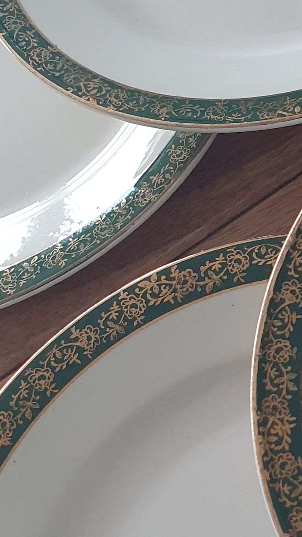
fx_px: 1196
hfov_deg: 13.1
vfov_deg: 25.1
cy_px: 369
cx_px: 530
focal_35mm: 84
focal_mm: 4.32
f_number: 2.4
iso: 320
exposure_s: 1/50
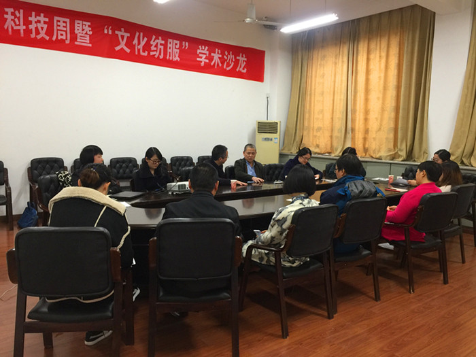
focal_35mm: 29
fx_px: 399
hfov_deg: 61.7
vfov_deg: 48.2
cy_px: 178
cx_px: 238
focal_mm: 4.15
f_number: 2.2
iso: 50
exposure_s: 1/17
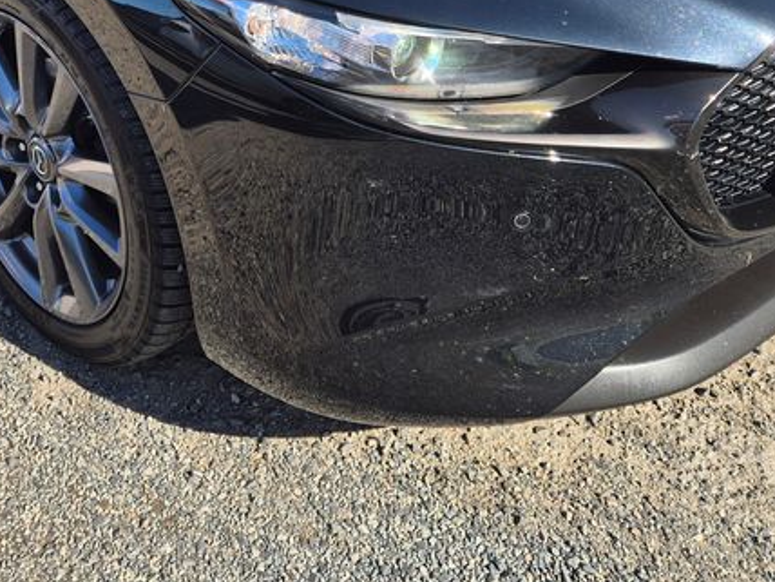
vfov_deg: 24.5
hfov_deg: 34.5
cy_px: -82
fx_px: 1231
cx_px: 235
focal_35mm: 55
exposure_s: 1/1104
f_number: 1.8
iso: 25
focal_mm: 5.4
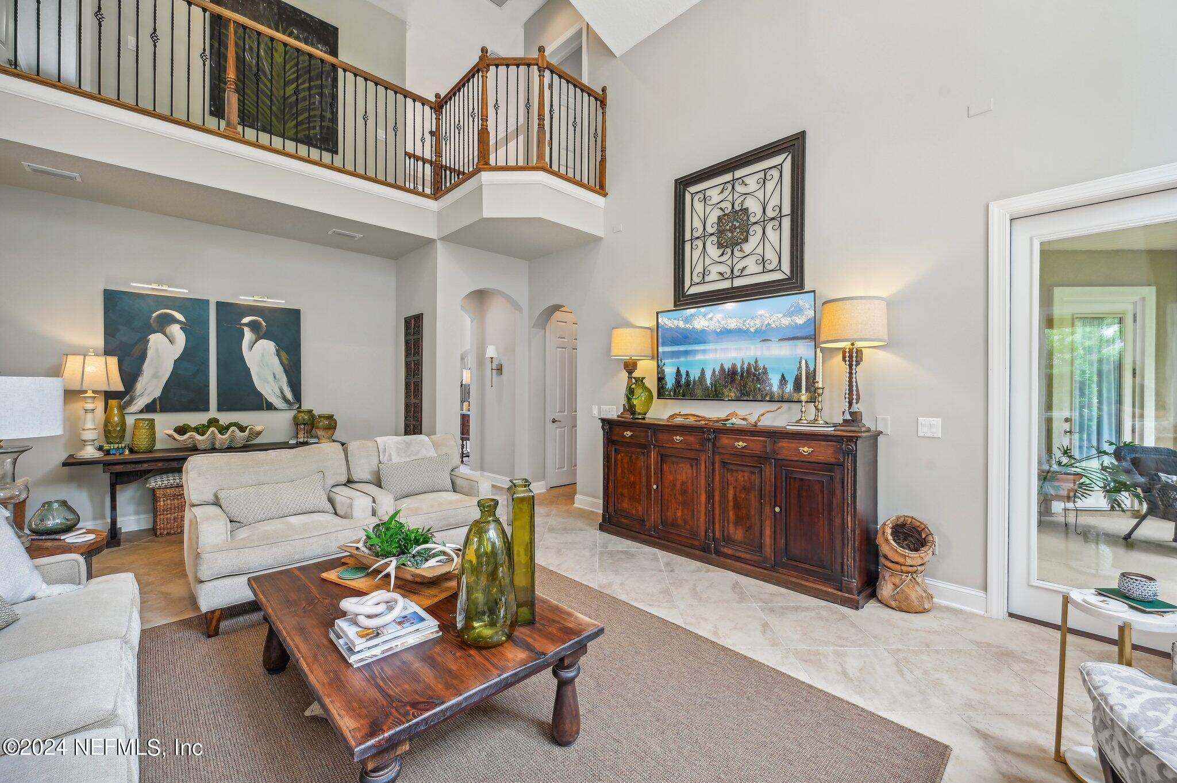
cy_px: 392
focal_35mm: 14
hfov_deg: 104.3
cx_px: 588
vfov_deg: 81.1
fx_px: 457
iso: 400
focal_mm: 14
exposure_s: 1/10
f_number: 8
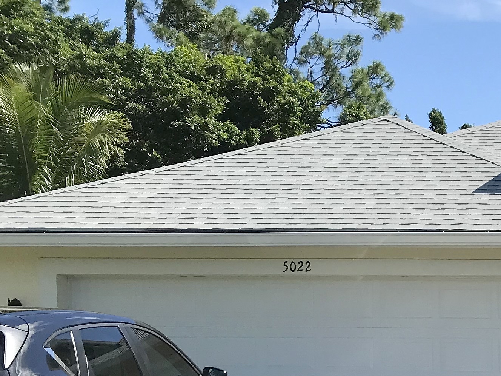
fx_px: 1230
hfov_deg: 20.1
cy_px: 475
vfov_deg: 16.5
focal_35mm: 85
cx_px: 731
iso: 20
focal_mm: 3.99
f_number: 1.8
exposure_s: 1/1996
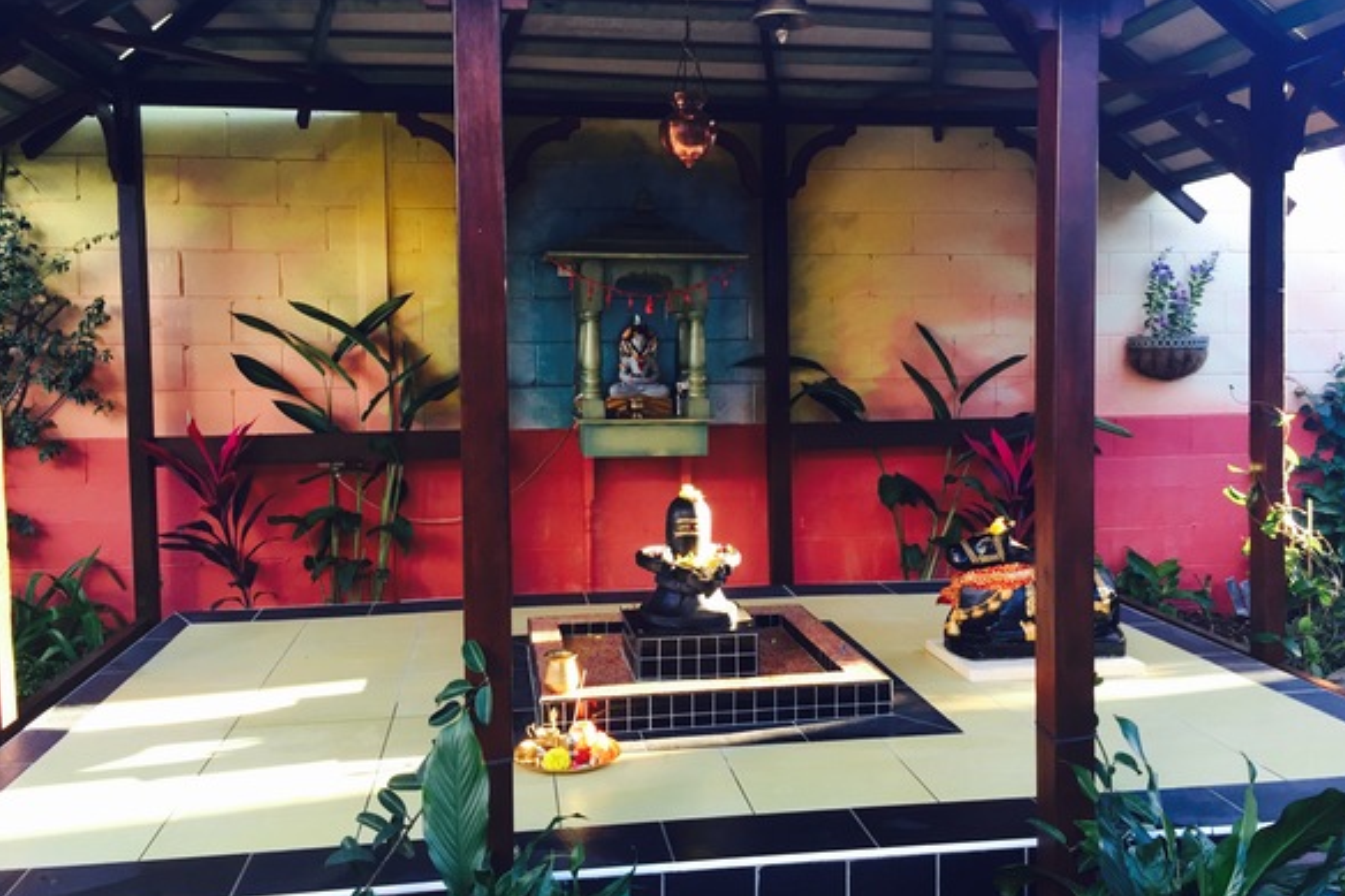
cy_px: 403
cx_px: 689
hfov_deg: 60.3
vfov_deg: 42.3
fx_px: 1158
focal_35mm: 31
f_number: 2.2
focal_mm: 4.15
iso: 32
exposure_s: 1/40
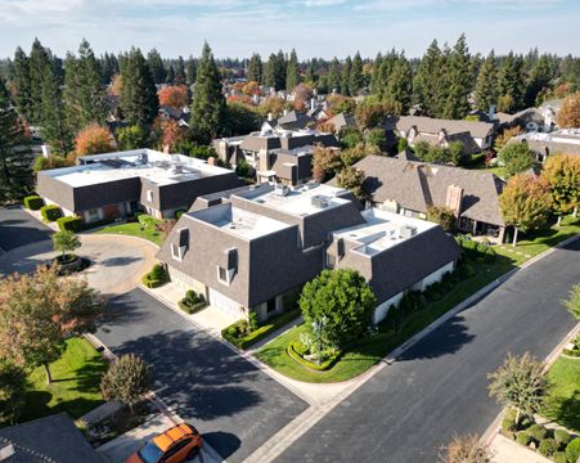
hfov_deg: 66.1
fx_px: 446
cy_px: 235
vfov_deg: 54.9
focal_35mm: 26
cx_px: 292
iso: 100
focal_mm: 6.72
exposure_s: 1/60
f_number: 1.7
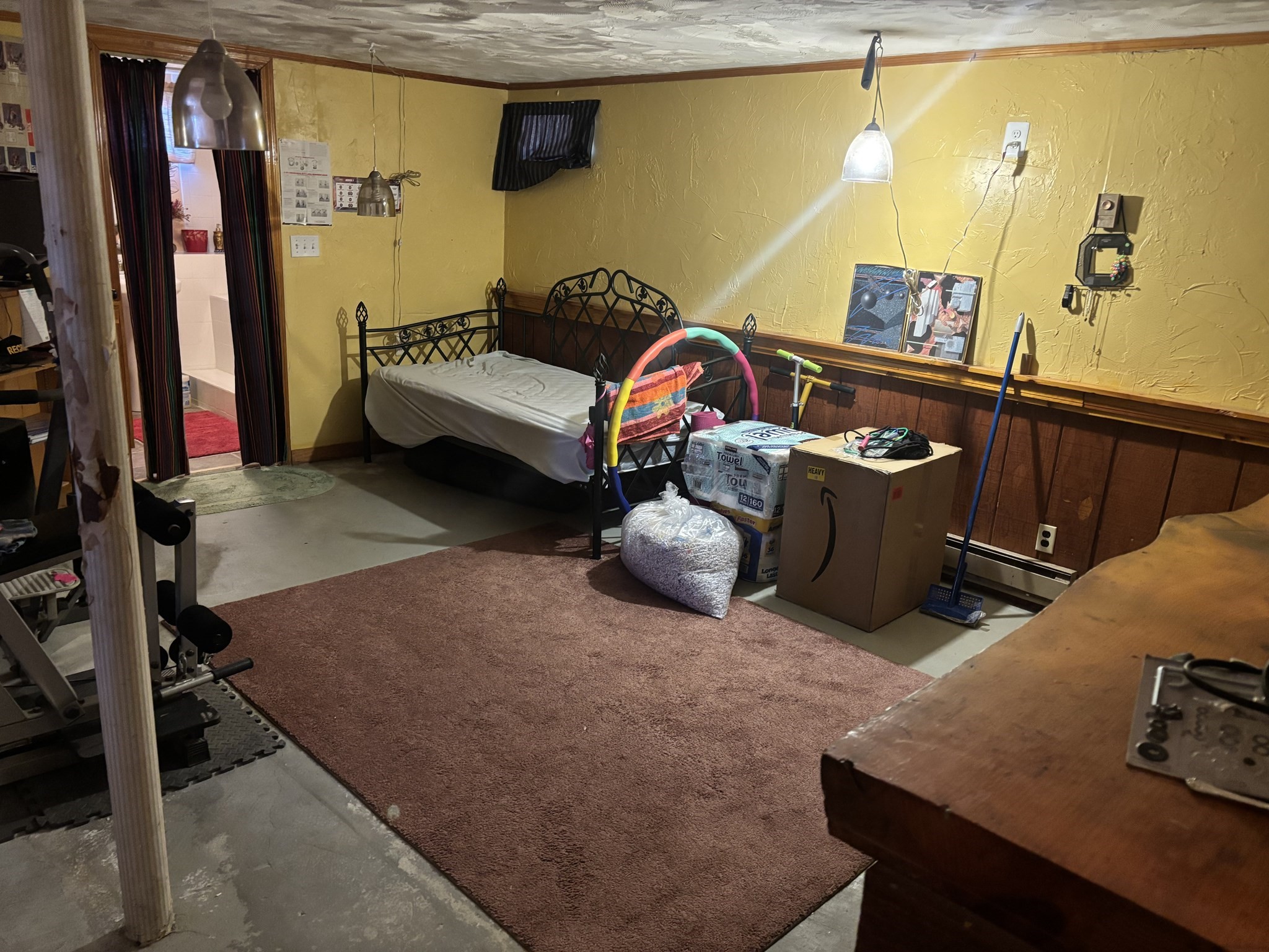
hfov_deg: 67.3
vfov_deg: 53.1
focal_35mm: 26
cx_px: 634
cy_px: 476
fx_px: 953
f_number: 1.6
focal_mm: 5.96
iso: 500
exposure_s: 1/30
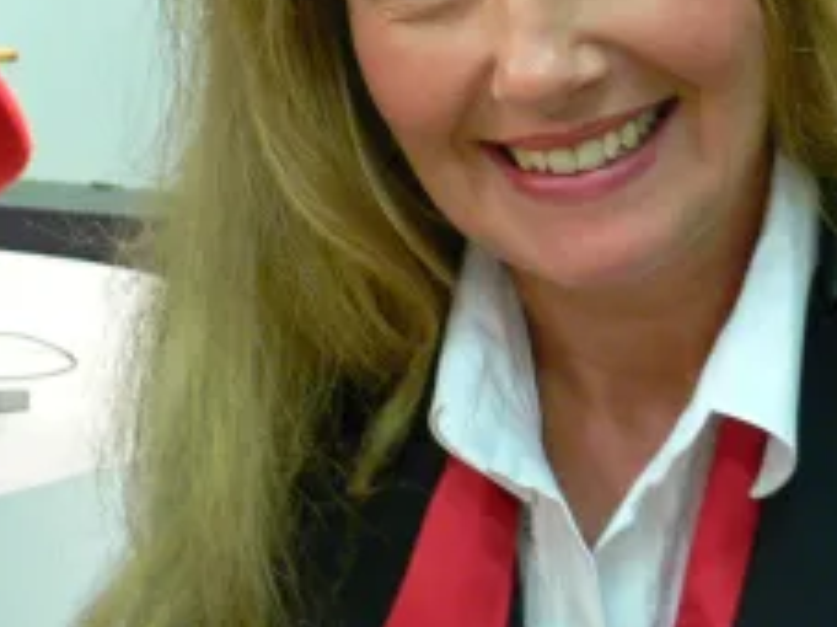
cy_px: 81
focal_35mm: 88
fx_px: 2127
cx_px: 538
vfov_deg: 16.6
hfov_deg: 22.2
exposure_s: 1/15
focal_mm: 6.7
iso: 200
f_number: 2.8
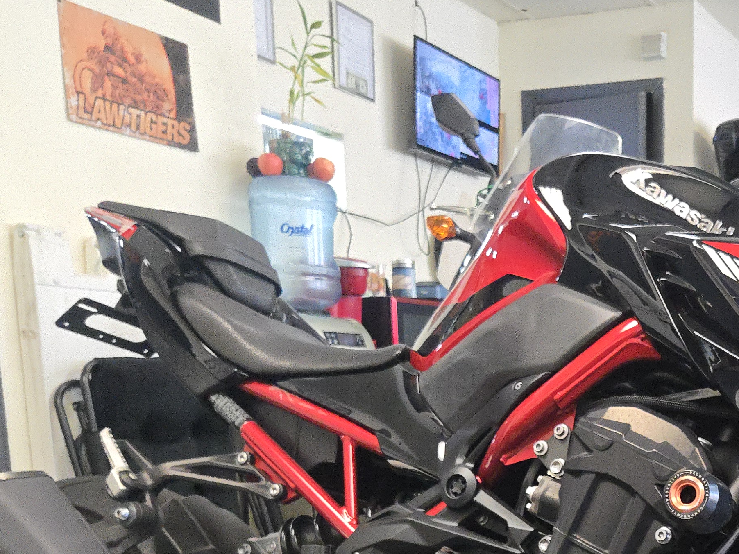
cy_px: 578
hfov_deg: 34.8
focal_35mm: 51
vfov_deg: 26.7
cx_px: 699
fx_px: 1089
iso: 640
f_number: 1.8
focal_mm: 5.4
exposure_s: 1/120
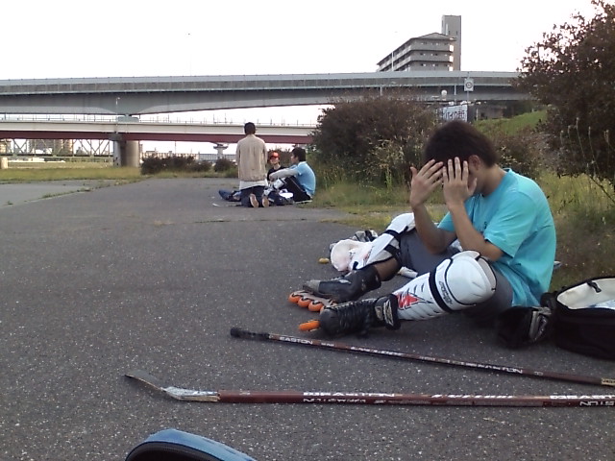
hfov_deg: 61.7
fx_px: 515
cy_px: 230
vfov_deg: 48.2
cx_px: 308
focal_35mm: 29
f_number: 3.5
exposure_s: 1/128
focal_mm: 3.73
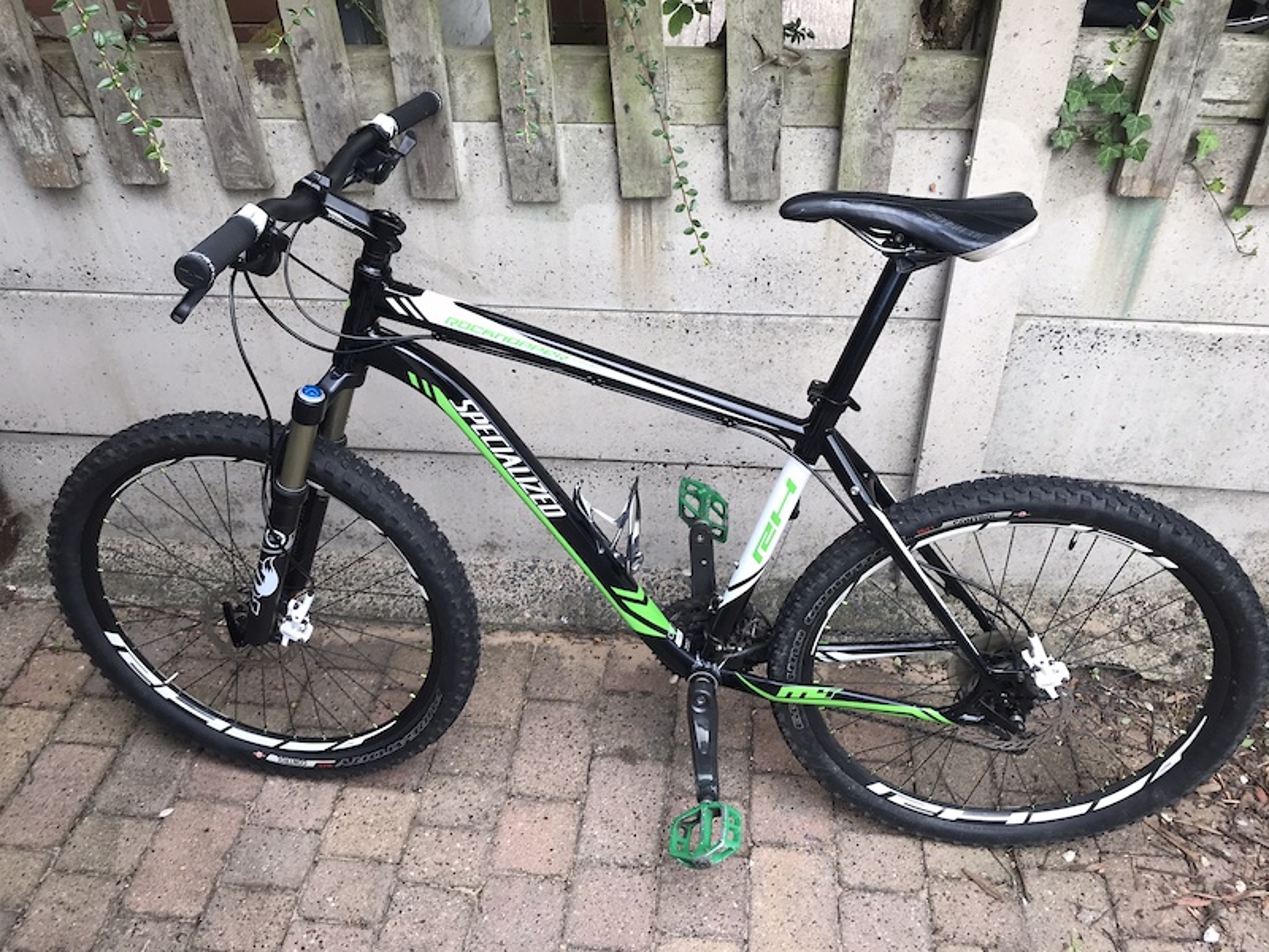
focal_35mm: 28
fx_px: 1026
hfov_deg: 63.4
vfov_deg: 49.7
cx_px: 634
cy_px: 476
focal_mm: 3.99
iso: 20
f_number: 1.8
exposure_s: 1/102
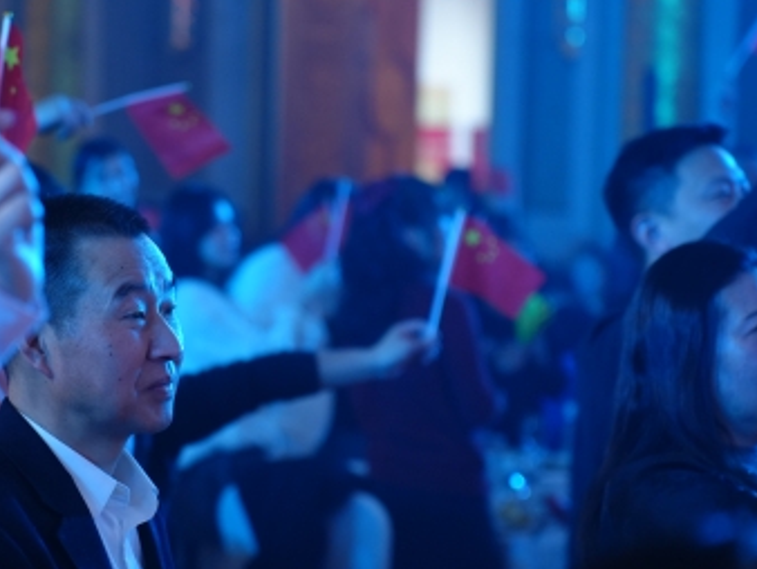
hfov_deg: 15.3
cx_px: 215
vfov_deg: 11.6
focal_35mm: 128
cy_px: 356
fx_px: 2801
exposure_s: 1/200
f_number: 2.8
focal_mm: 75
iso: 1600
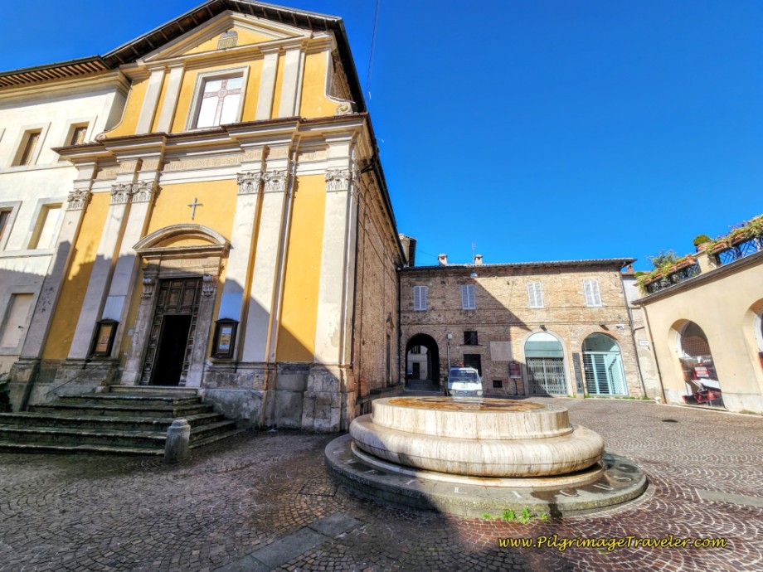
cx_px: 382
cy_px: 286
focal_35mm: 13
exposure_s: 1/1728
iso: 50
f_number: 2.2
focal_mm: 2.2
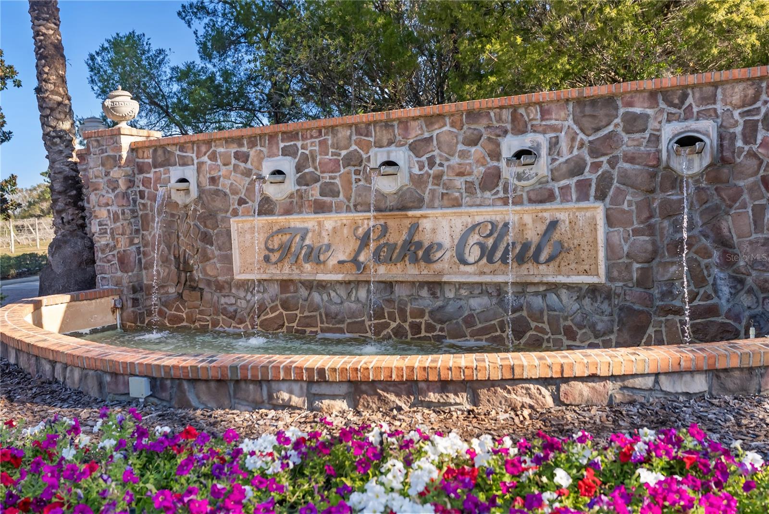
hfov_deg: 58.7
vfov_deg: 41.1
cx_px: 384
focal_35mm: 32
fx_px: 684
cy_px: 257
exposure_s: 1/1250
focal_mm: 32
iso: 200
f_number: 2.8
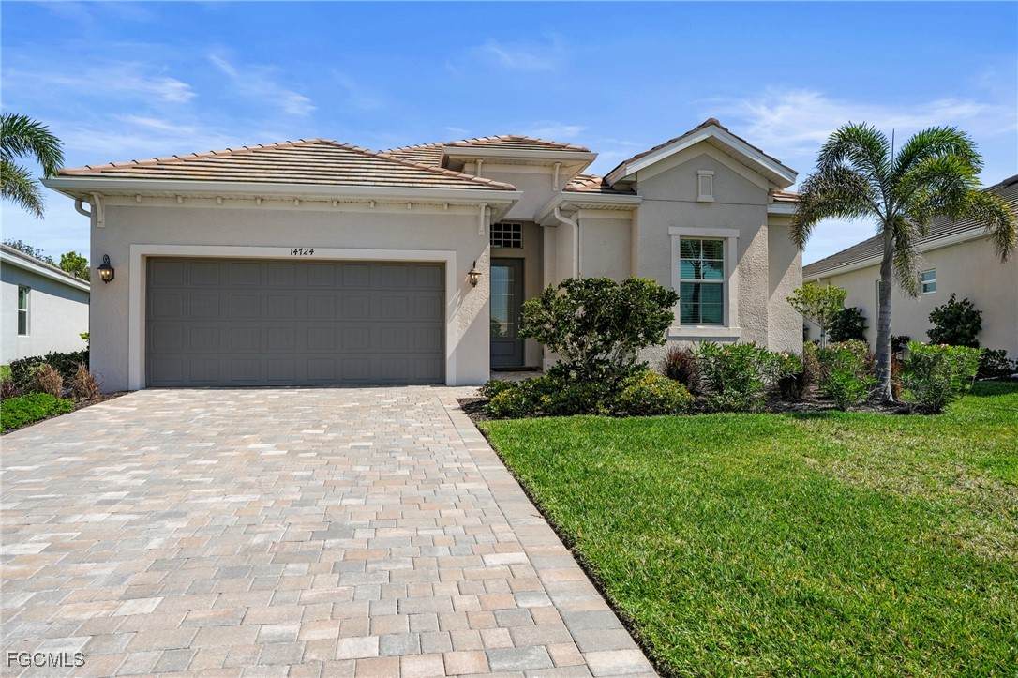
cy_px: 339
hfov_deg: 78.6
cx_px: 509
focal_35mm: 22
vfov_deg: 57.2
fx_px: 622
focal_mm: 22
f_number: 9
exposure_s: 1/1000
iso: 400
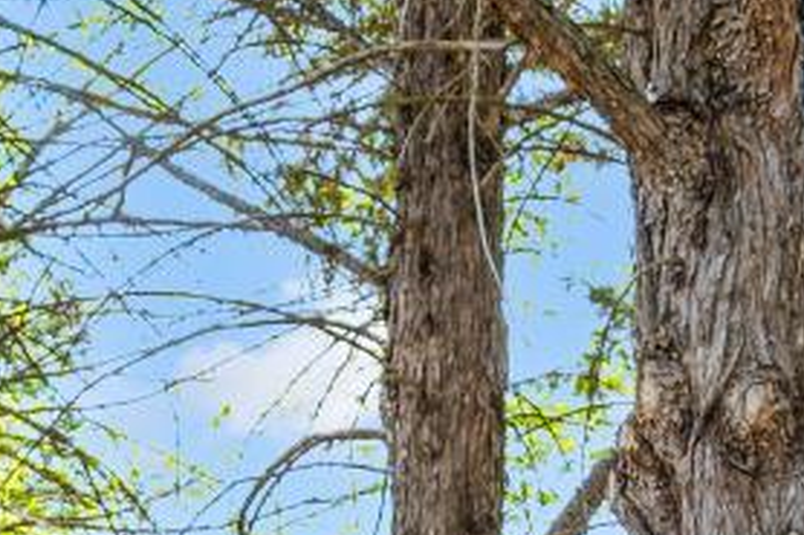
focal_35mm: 162
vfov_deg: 7.7
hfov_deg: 12.7
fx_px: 3616
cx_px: 307
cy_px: 1372
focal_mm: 30
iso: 100
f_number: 4
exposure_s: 1/125
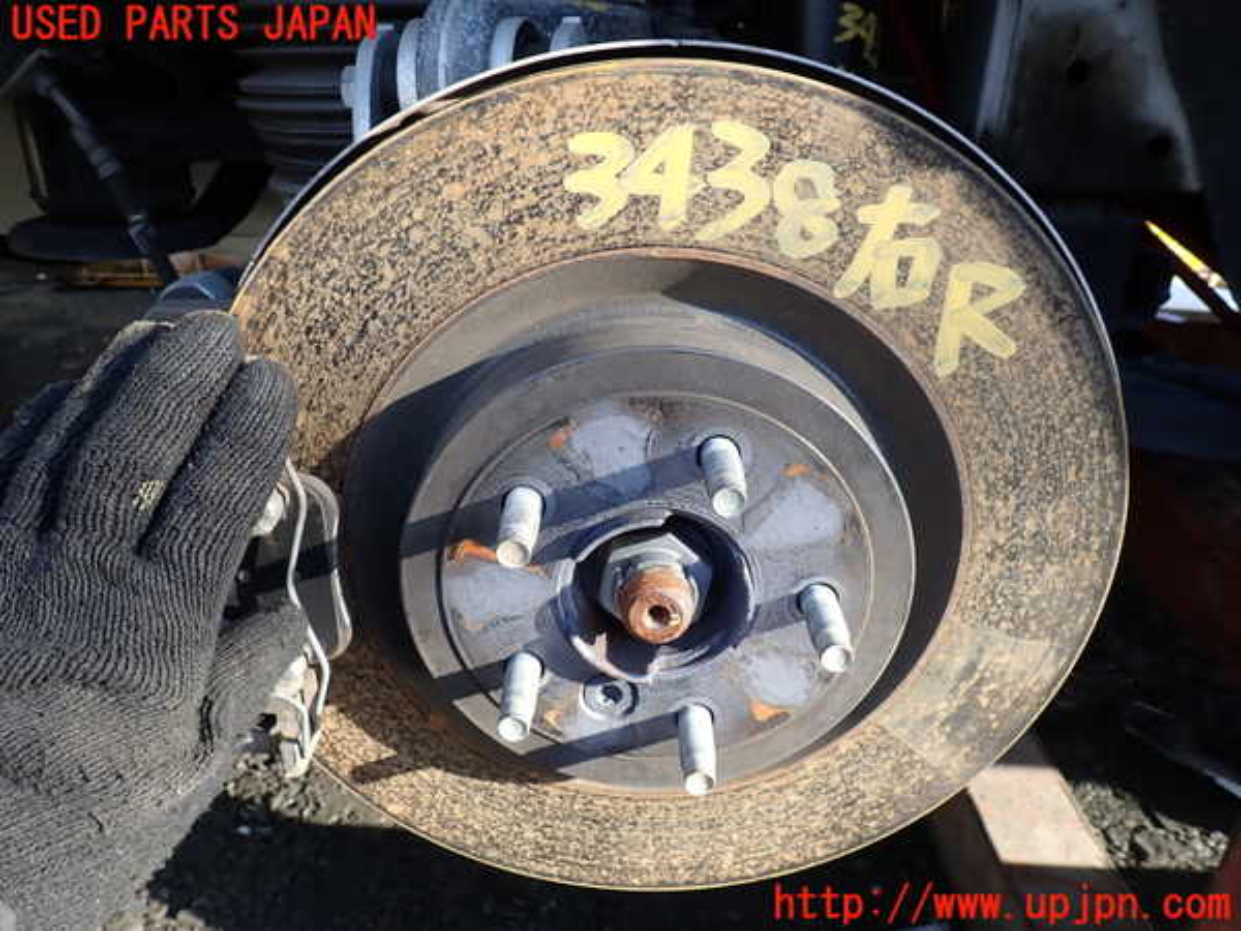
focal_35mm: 25
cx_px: 620
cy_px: 466
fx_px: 896
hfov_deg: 69.4
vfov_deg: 54.9
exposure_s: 1/200
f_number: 2.8
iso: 100
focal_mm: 4.5
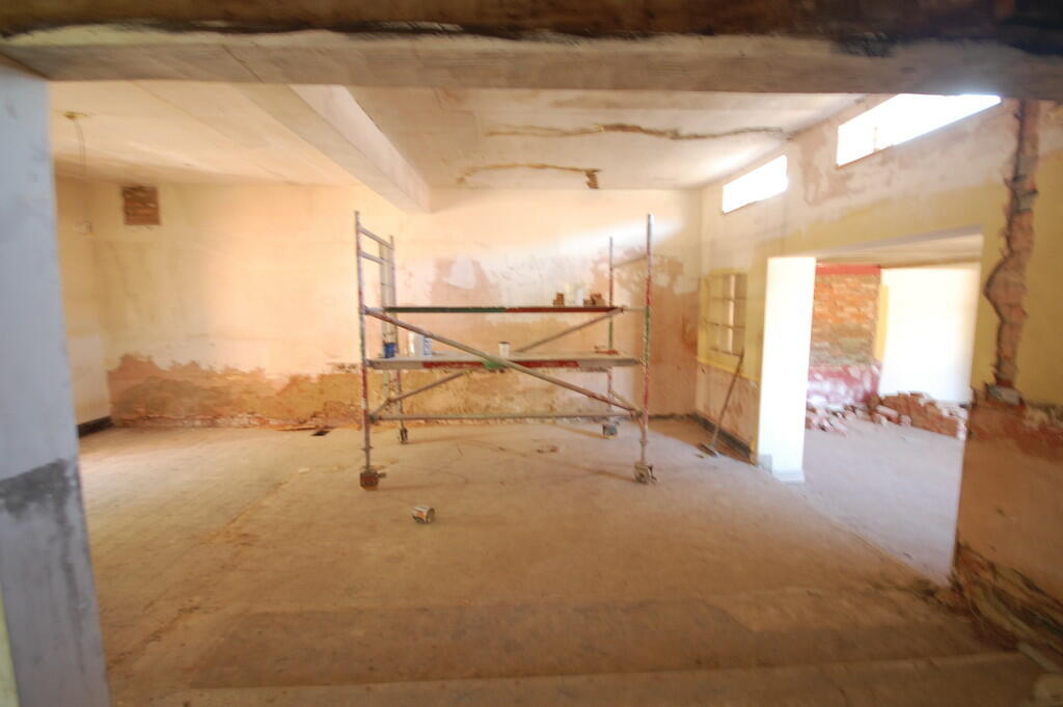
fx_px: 443
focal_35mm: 15
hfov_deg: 100.4
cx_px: 532
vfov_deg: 77.2
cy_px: 354
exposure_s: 1/3
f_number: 4
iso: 200
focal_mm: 10
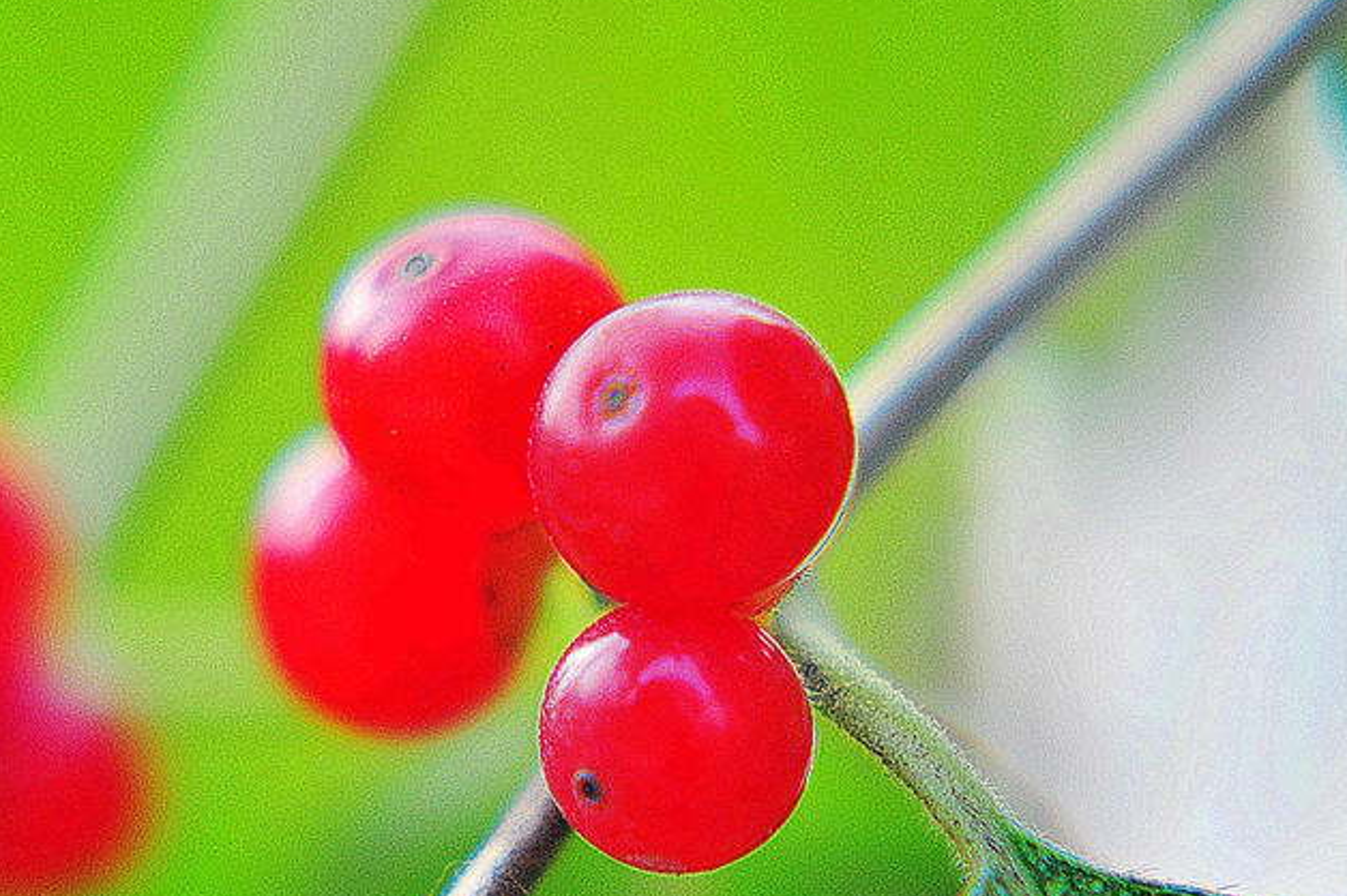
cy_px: 498
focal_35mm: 246
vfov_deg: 5.6
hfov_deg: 8.4
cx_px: 674
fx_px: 9199
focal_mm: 130
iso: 200
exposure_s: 1/100
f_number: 4.2
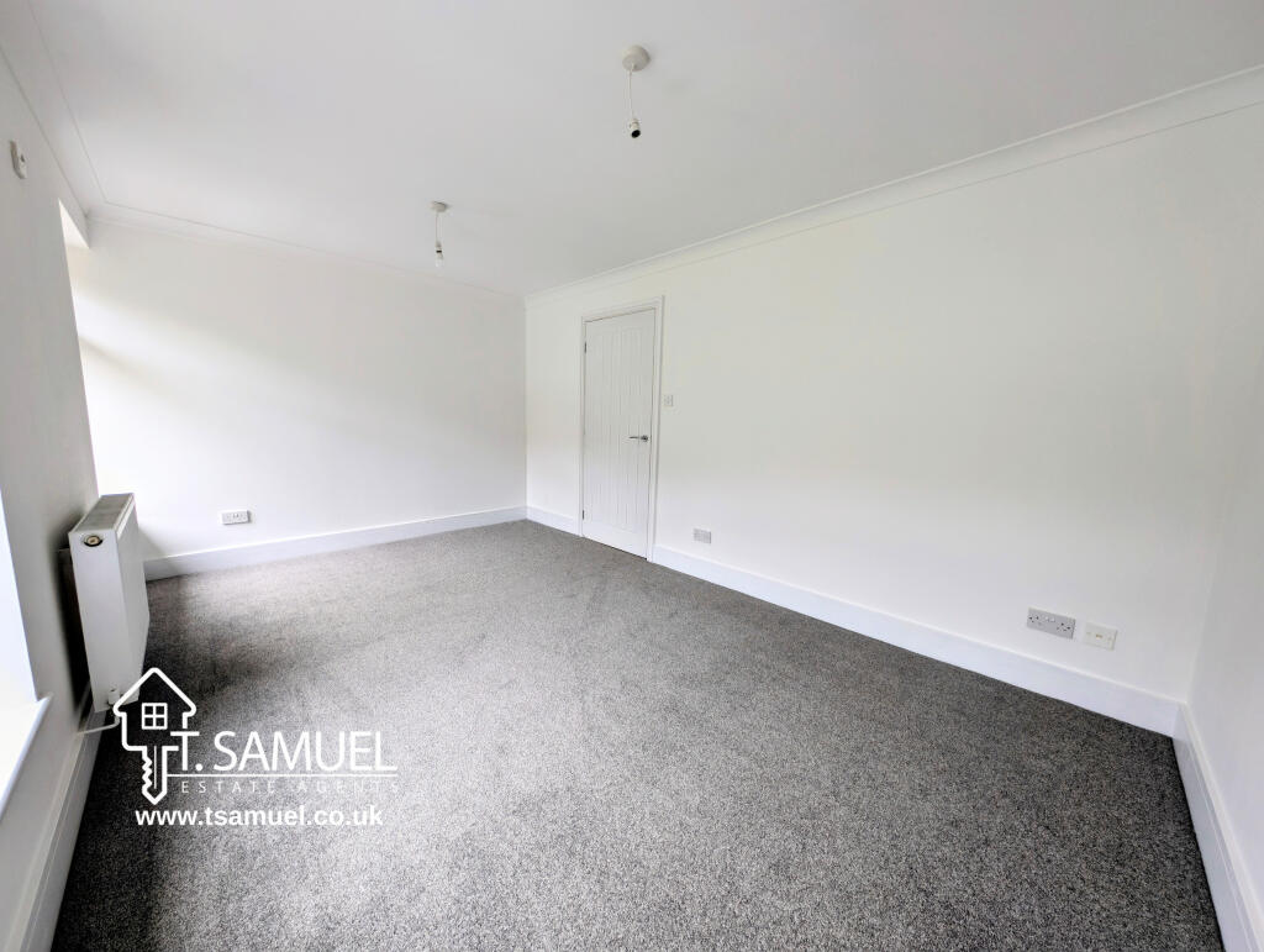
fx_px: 439
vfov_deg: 94.6
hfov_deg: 110.5
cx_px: 632
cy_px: 476
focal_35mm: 12
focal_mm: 2.23
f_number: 1.95
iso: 22
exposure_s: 1/51.5
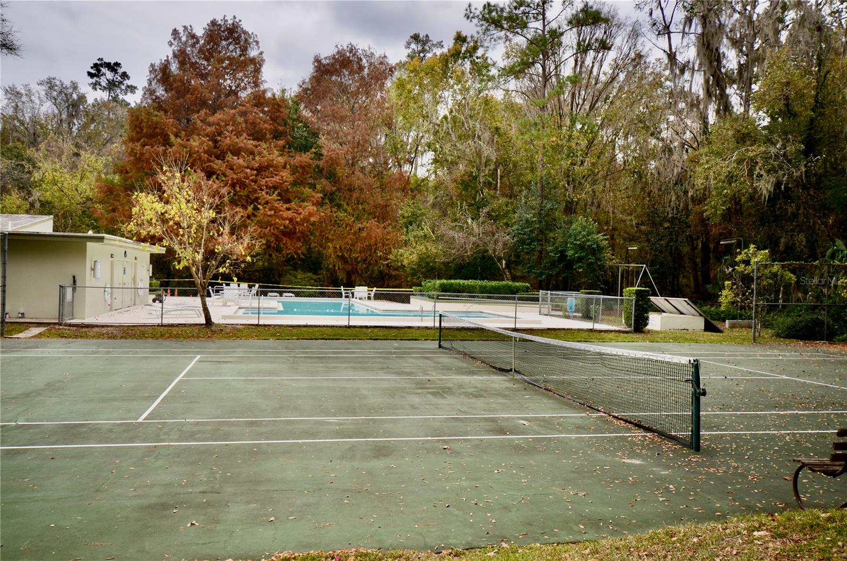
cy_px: 280
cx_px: 424
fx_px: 704
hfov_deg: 62.0
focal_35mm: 30
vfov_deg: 43.4
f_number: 5.6
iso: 100
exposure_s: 1/250
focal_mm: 20
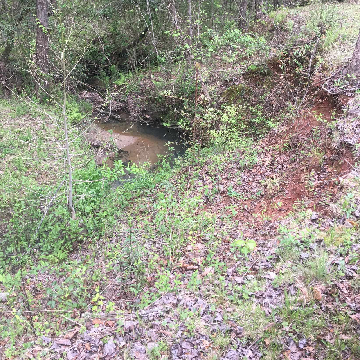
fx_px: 424
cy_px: 121
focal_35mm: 36
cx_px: 172
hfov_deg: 46.0
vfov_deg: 45.4
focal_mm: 4.15
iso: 25
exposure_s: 1/30
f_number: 2.2
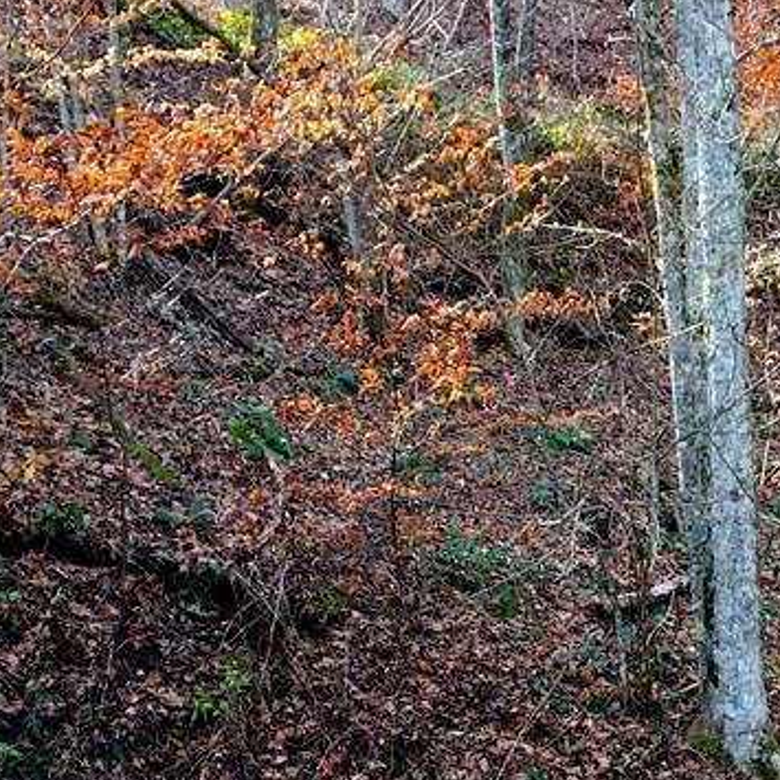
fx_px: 1886
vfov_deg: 22.7
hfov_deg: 22.1
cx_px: 863
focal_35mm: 74
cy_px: 725
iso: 40
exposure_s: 1/120
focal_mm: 4.15
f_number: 2.2
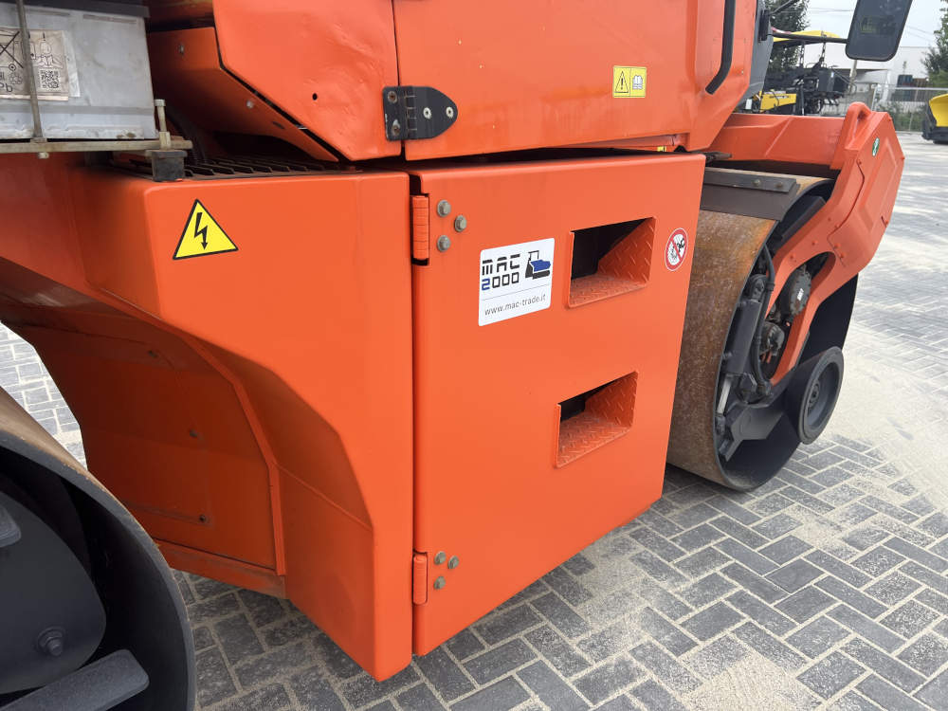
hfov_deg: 67.3
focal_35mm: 26
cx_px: 474
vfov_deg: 53.1
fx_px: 712
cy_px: 356
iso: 50
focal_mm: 5.7
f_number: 1.5
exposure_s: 1/1000
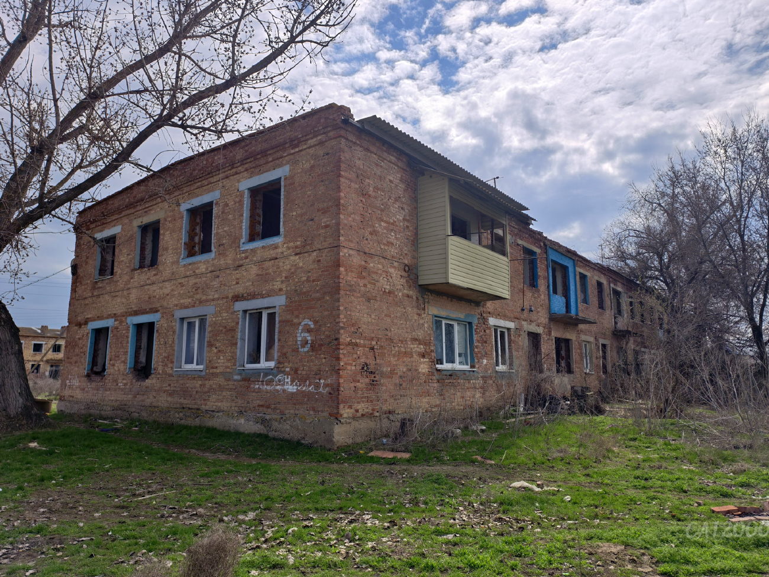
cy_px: 288
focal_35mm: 23
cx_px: 384
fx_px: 511
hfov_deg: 73.9
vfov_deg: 58.9
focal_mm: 6.54
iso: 72
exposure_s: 1/5917
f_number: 1.57
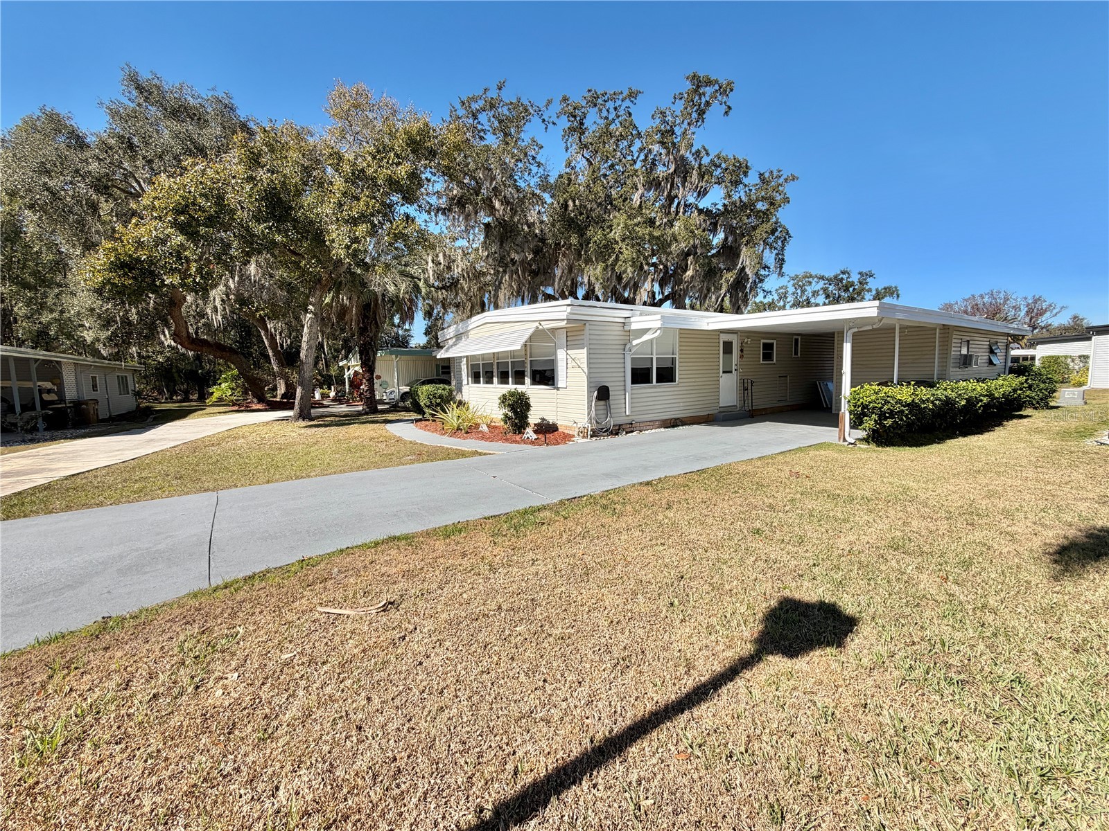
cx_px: 554
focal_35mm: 14
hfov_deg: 102.1
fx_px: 449
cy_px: 416
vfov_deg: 85.7
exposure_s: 1/770
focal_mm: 2.22
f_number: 2.2
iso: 25
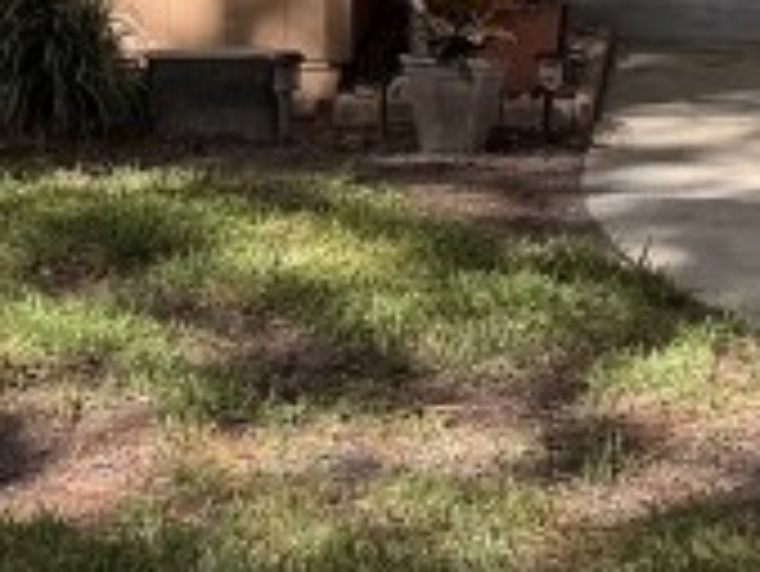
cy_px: -617
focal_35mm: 145
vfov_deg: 9.5
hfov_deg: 13.6
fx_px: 3186
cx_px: 382
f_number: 1.78
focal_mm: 6.76
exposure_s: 1/747
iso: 80
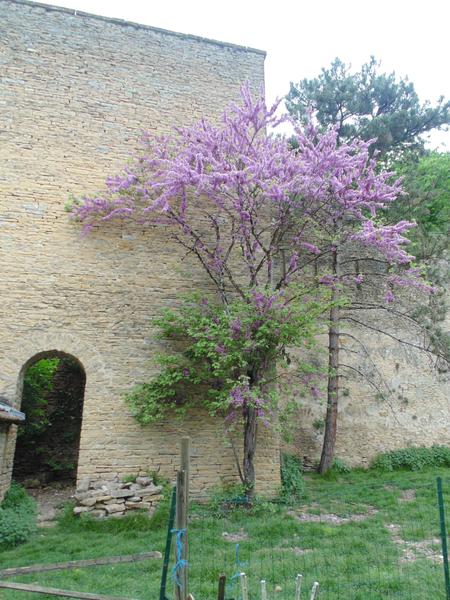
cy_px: 300
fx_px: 416
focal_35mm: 24
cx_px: 225
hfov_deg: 56.8
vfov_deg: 71.6
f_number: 3.1
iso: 80
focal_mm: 4.3
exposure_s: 1/125
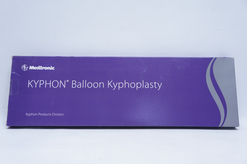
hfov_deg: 48.0
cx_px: 124
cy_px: 82
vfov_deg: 32.9
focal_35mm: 40
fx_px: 278
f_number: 5
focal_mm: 27
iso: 800
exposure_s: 1/80
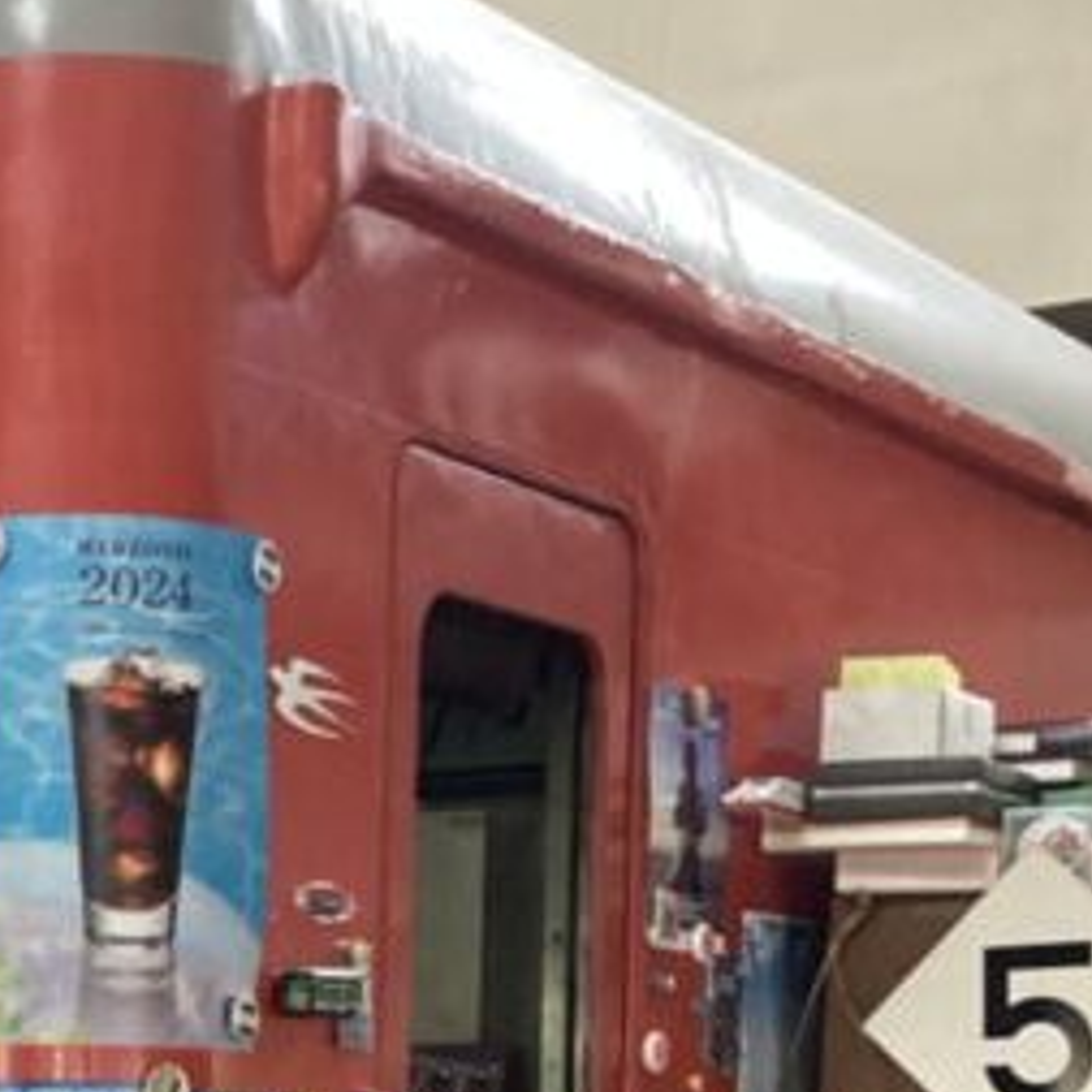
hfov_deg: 16.7
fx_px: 3498
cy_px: 1312
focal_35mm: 98
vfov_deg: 17.0
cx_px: -363
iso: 250
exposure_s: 1/40
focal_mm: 3.99
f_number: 1.8
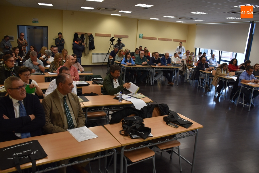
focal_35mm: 27
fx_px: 194
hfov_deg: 67.3
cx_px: 130
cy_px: 86
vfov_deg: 48.0
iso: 400
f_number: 4
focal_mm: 18
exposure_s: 1/60
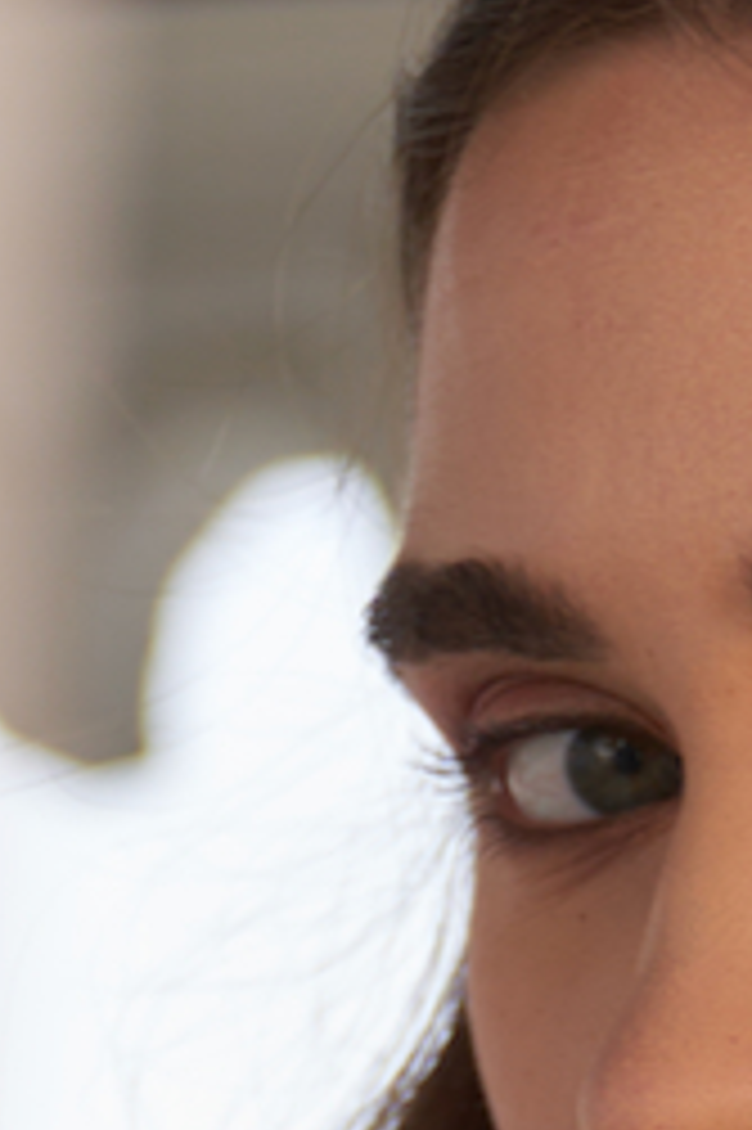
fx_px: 9099
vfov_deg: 6.9
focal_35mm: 290
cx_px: 1200
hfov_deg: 4.7
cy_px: 2051
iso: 64
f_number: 2.8
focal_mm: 36
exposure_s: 1/800
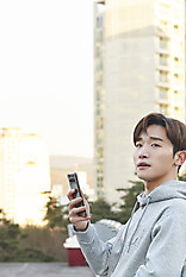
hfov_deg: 11.4
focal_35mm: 120
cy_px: 213
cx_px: 129
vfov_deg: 16.9
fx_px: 927
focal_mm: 70
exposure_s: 1/320
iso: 400
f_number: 5.6
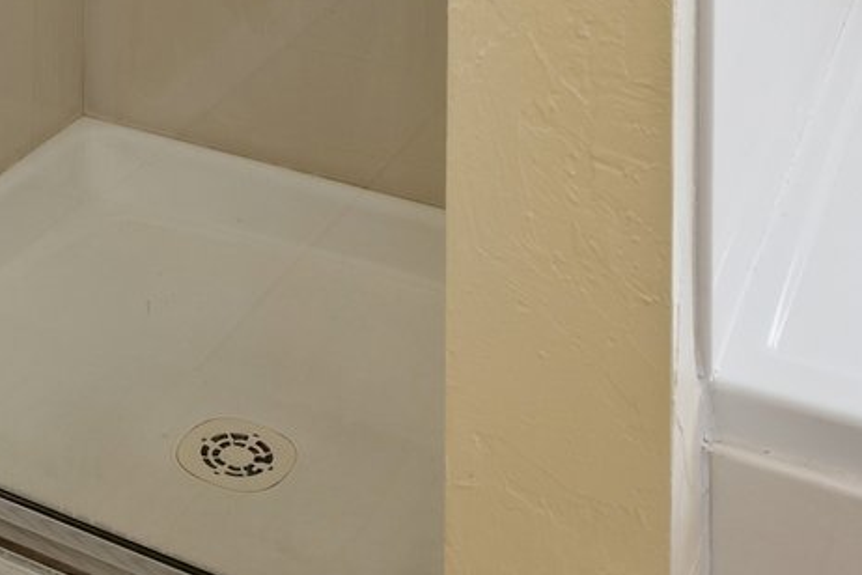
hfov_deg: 27.2
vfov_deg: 15.4
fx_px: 1700
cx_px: 43
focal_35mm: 71
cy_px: -569
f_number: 7.1
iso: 200
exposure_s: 1/25
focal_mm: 16
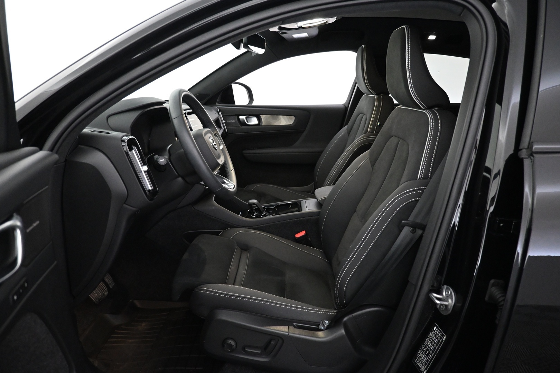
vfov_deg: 53.1
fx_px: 373
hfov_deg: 73.7
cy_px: 186
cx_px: 280
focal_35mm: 24
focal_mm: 16
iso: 4000
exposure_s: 1/60
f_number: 3.5
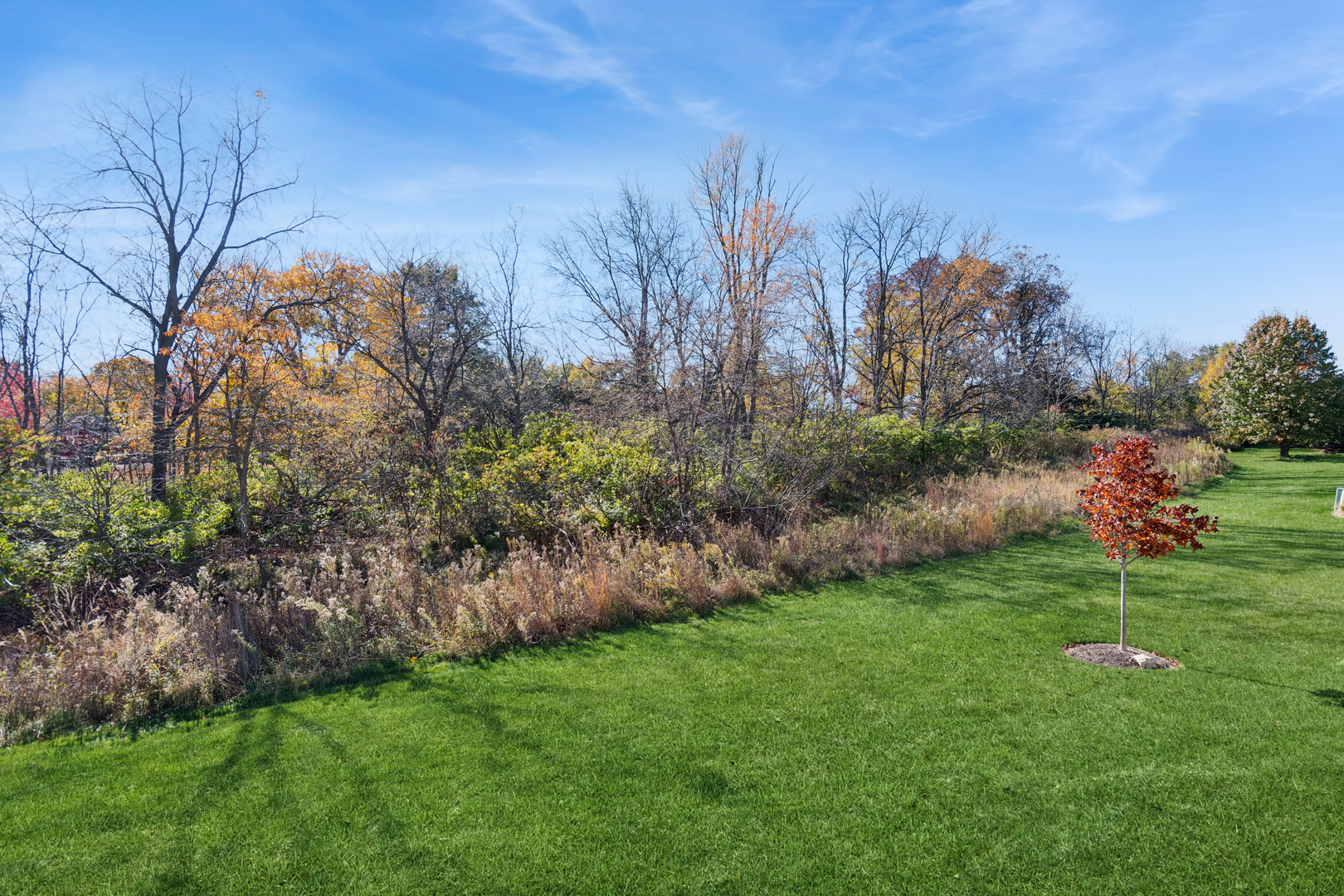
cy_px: 448
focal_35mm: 18
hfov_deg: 90.0
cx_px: 672
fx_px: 672
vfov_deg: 67.4
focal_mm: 12
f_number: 8
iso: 250
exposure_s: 1/200
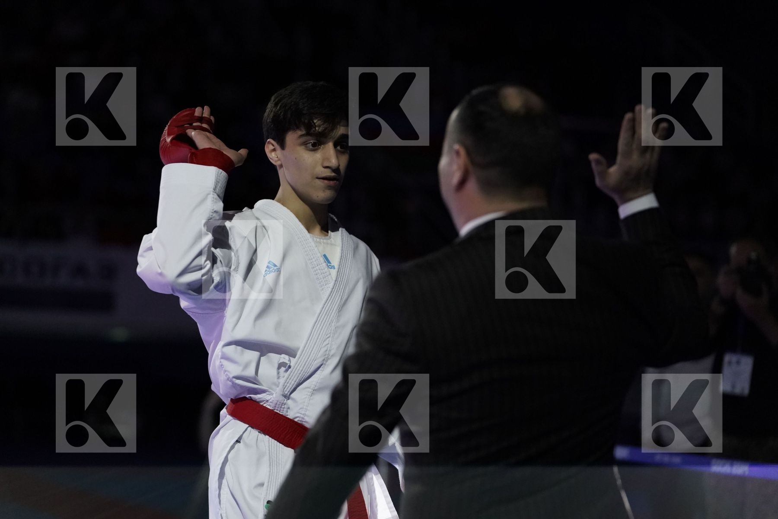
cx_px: 389
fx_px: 2226
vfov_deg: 13.3
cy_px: 260
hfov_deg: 19.8
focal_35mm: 103
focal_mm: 103
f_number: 2.8
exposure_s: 1/1000
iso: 6400
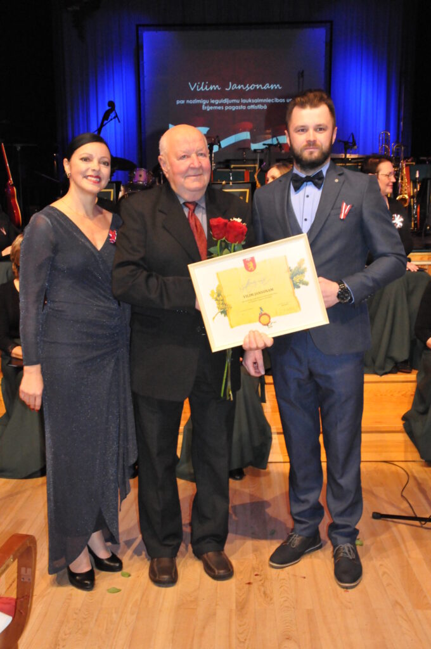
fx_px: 702
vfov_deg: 49.6
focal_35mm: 39
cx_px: 216
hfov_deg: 34.1
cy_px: 324
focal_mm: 26
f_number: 7.1
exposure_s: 1/80
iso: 3200
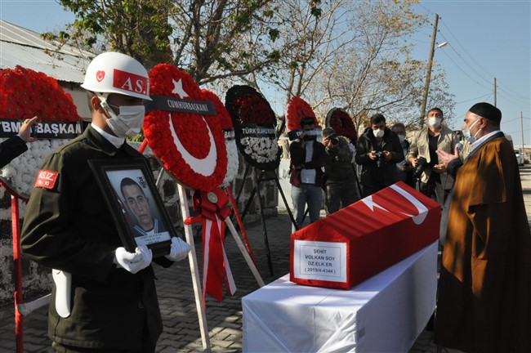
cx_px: 266
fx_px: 707
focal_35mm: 48
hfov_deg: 41.2
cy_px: 176
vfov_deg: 28.0
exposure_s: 1/400
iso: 1600
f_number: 20
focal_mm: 32
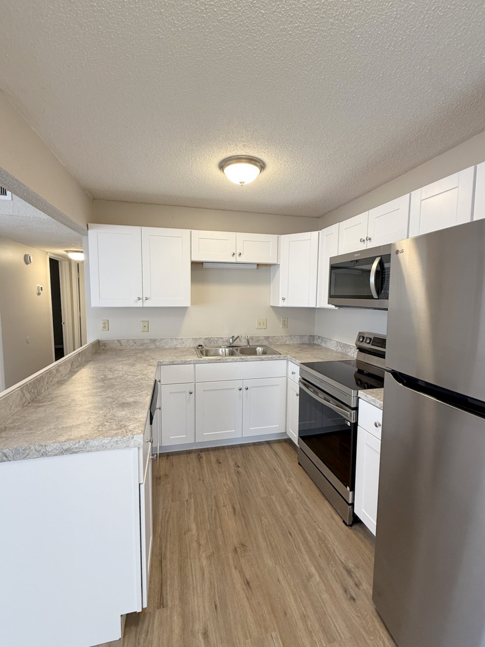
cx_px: 242
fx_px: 262
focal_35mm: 14
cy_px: 324
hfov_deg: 85.7
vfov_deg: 102.1
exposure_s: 1/120
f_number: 2.2
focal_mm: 2.22
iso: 160
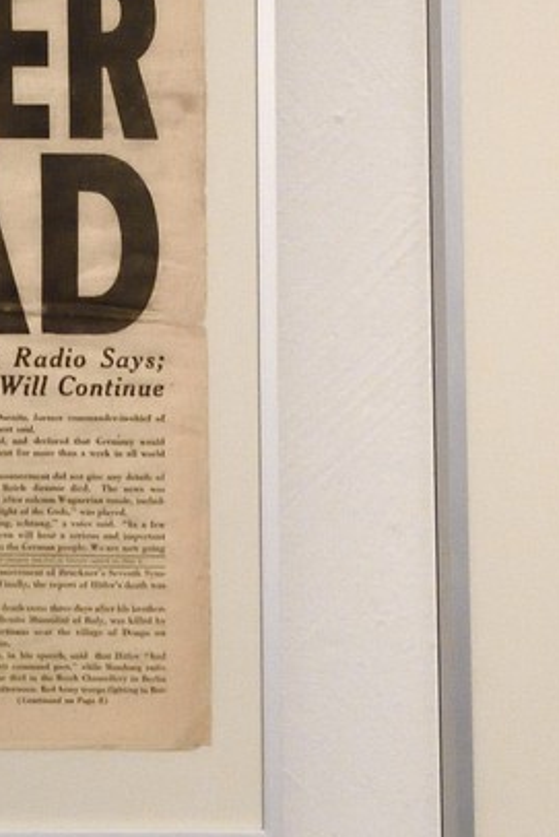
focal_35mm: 260
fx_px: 6050
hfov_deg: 5.3
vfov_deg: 7.6
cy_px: -746
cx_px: -177
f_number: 4.5
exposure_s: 1/80
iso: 6400
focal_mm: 66
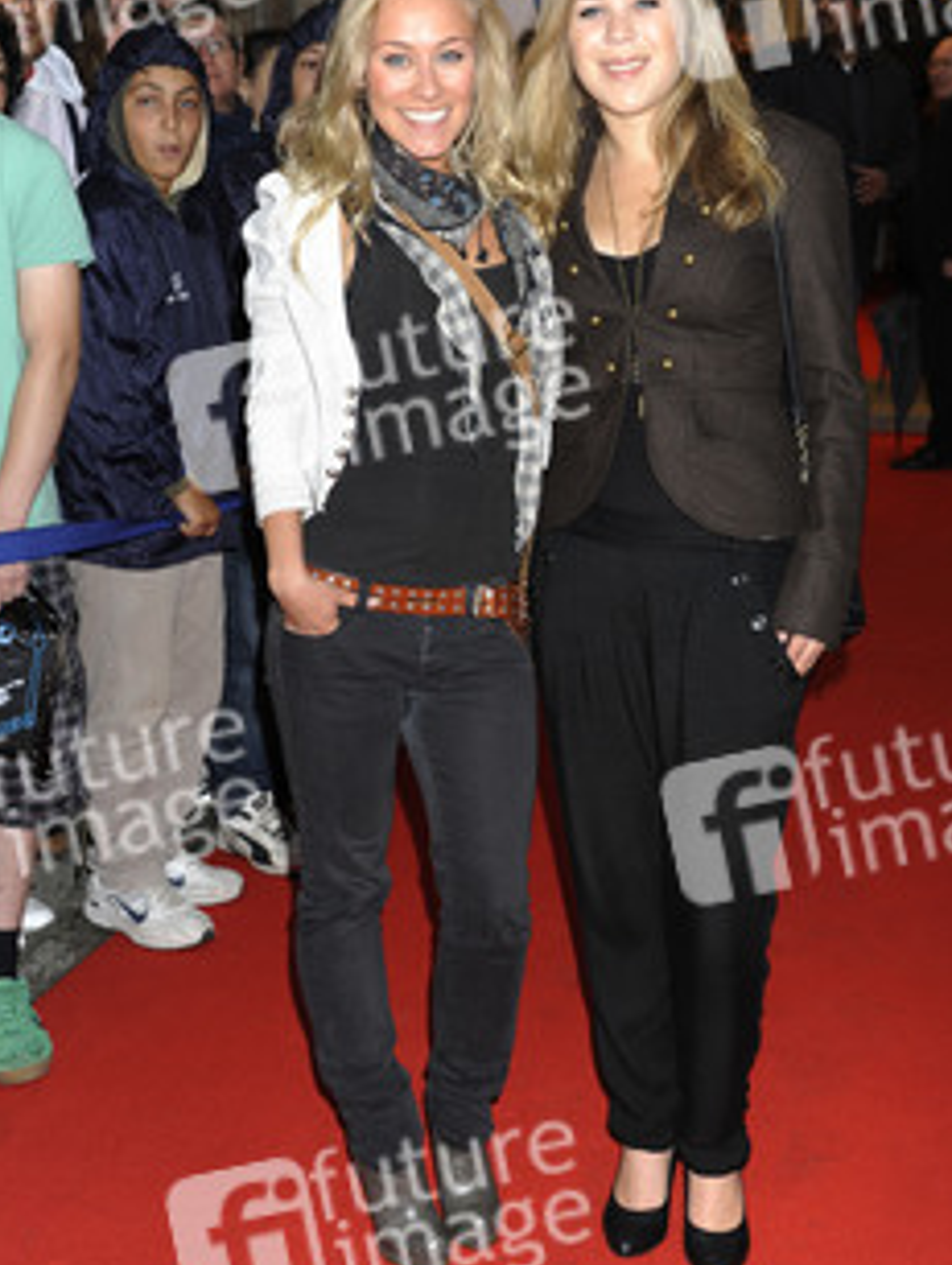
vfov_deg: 34.9
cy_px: 602
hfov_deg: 26.6
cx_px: 499
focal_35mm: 55
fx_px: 2013
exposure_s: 1/160
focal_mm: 44
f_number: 6.3
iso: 640
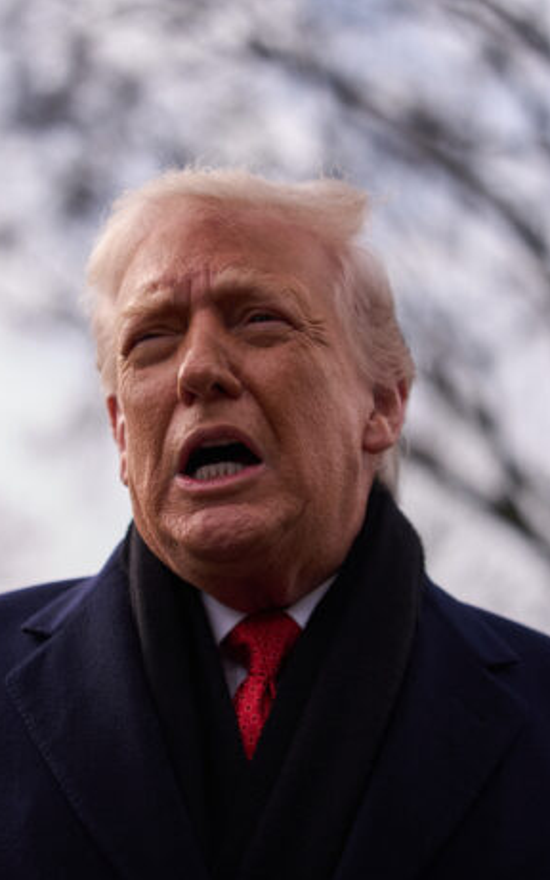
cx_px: 273
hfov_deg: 16.9
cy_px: 439
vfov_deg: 26.8
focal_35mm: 77
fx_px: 1847
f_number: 2
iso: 200
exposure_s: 1/8000
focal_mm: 50
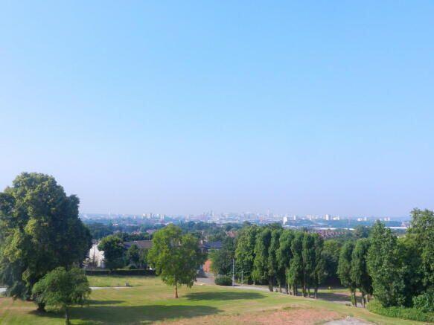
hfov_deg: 55.4
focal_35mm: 33
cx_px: 217
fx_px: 414
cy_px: 162
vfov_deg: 42.9
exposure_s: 1/800
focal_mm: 5.9
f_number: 3.8
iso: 160
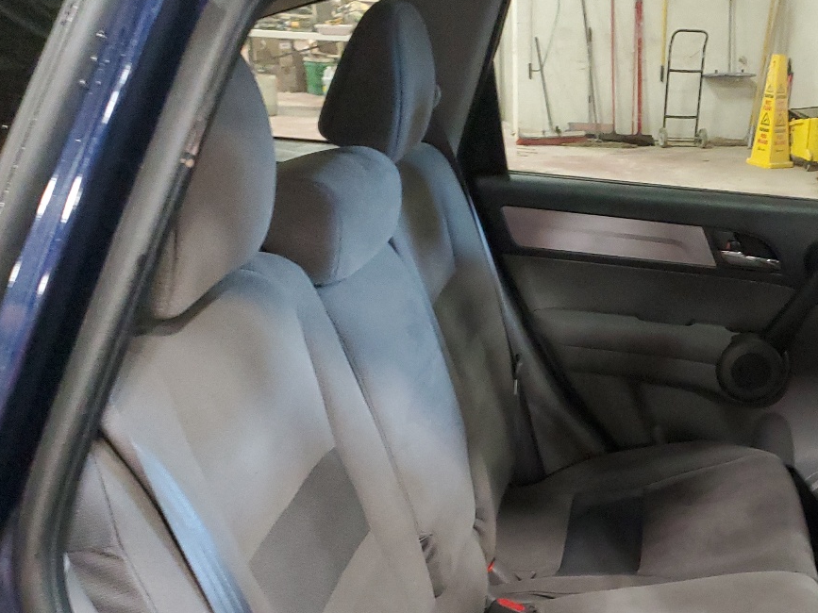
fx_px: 1134
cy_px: 482
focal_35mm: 48
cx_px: 706
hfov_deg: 37.5
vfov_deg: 29.6
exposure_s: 1/15
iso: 465
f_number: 1.5
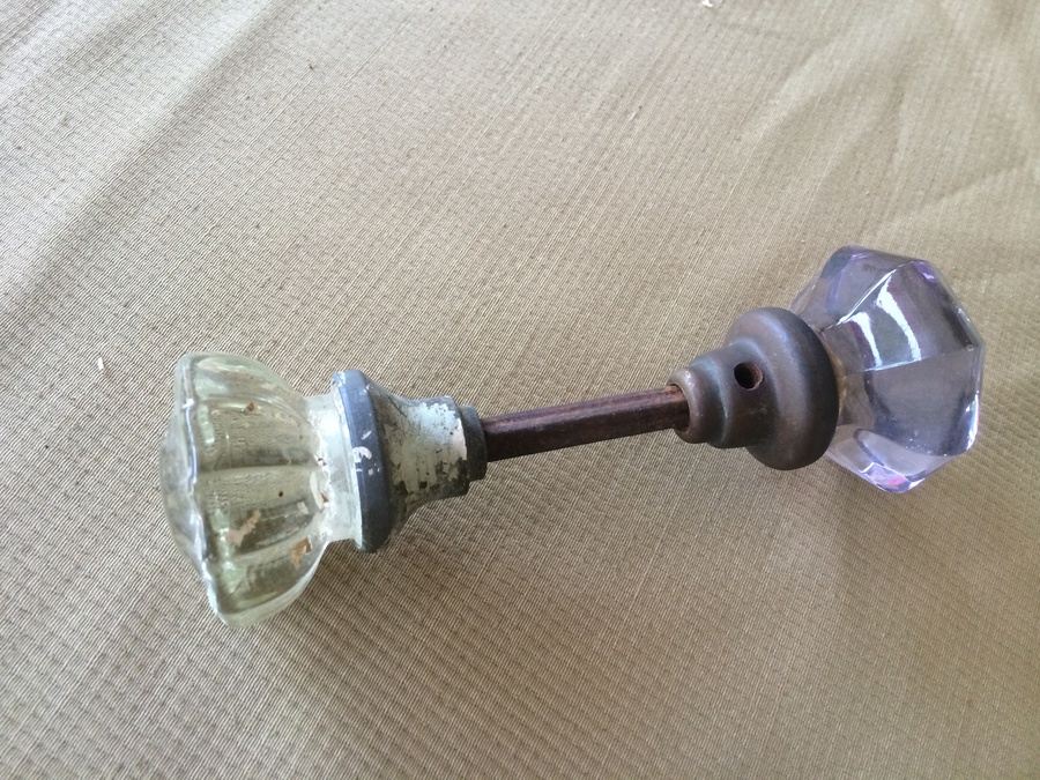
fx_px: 901
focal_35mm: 30
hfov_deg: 60.0
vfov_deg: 46.8
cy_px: 390
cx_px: 520
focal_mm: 4.12
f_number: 2.2
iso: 64
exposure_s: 1/30
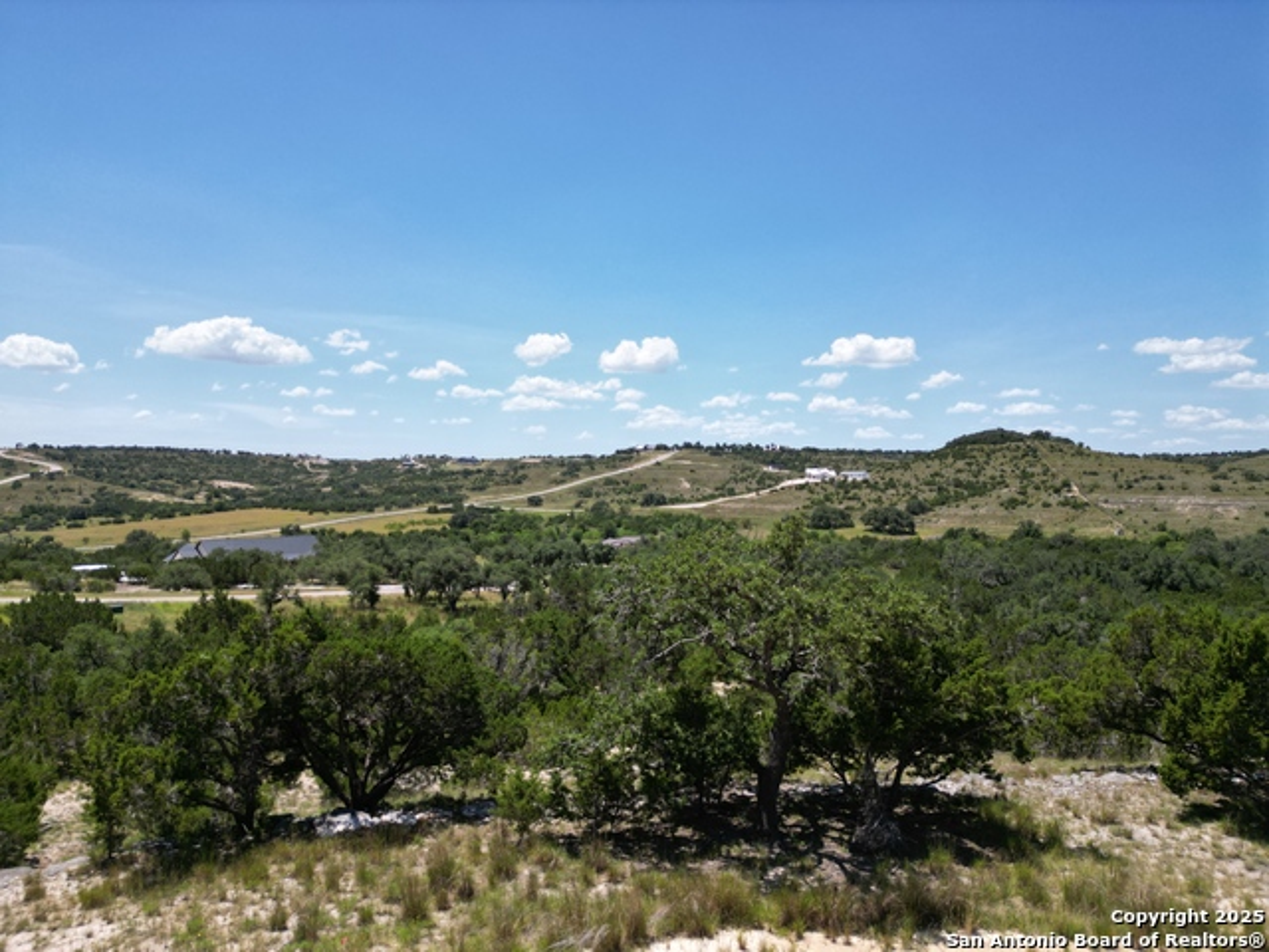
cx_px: 634
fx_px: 880
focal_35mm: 24
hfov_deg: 71.6
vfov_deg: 56.8
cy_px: 476
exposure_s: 1/3000
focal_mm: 6.72
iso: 120
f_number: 1.7
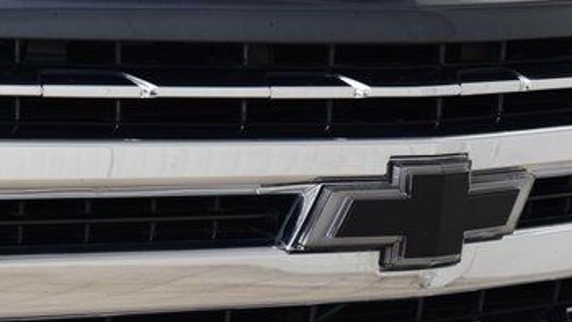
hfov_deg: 10.7
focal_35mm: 201
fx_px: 3049
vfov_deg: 6.0
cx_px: 306
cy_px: 236
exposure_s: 1/30
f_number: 7.1
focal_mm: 70
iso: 1400
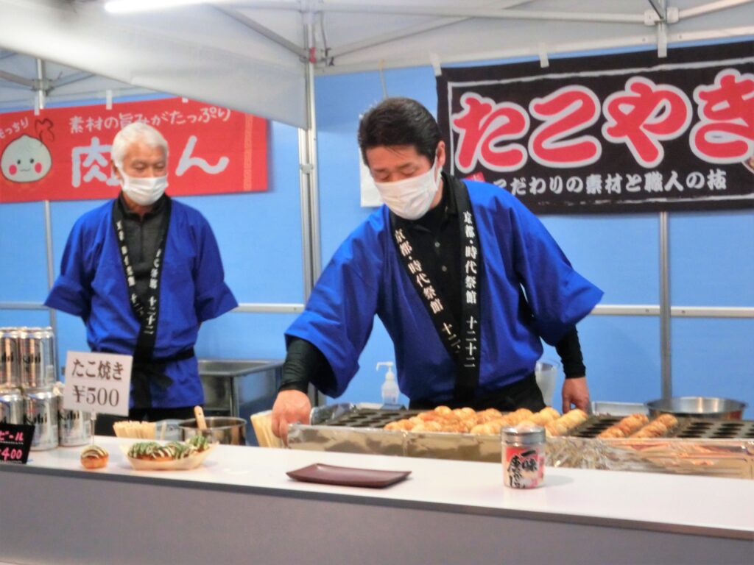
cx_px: 377
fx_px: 1024
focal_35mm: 47
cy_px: 282
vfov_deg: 30.9
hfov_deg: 40.4
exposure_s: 1/60
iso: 800
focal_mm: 8.29
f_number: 4.2
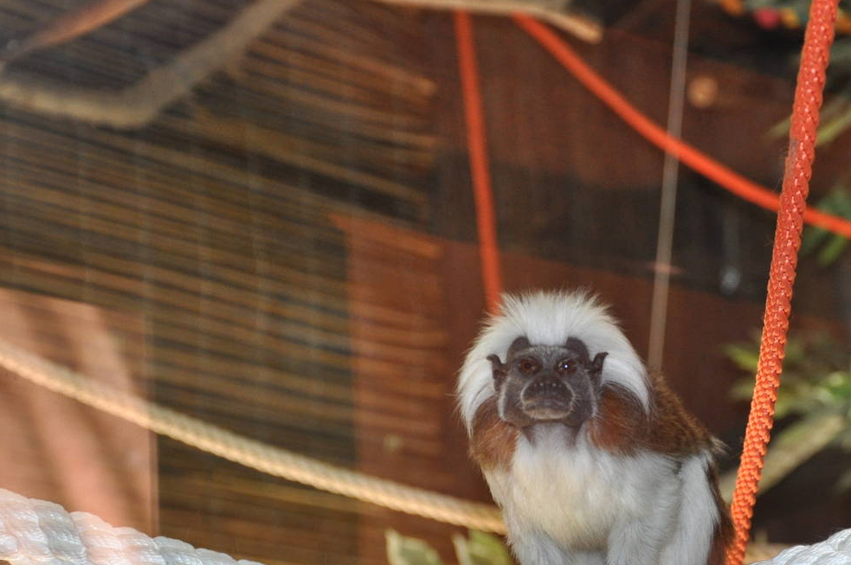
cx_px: 604
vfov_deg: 10.7
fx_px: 2999
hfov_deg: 16.1
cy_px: 450
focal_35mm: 127
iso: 800
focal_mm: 52
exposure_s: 1/60
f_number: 5
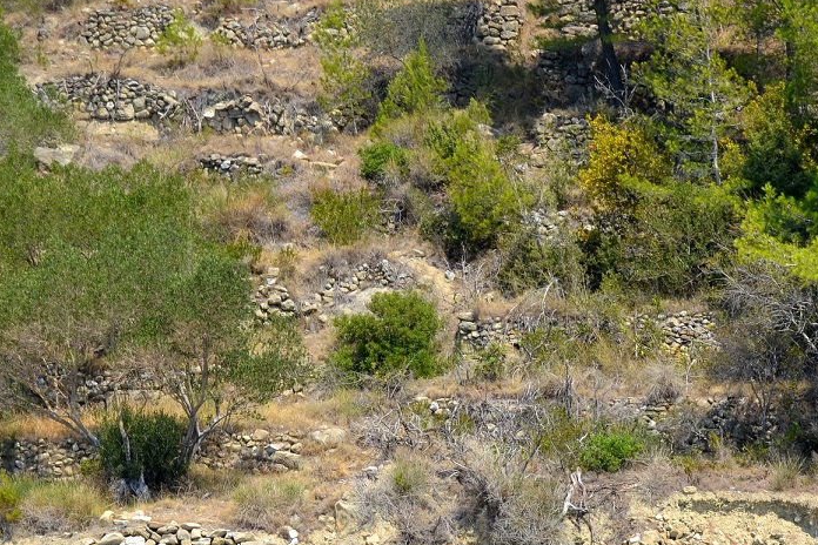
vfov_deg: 8.4
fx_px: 3726
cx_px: 582
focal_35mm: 164
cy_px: 418
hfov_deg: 12.5
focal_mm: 55
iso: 100
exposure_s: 1/250
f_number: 8
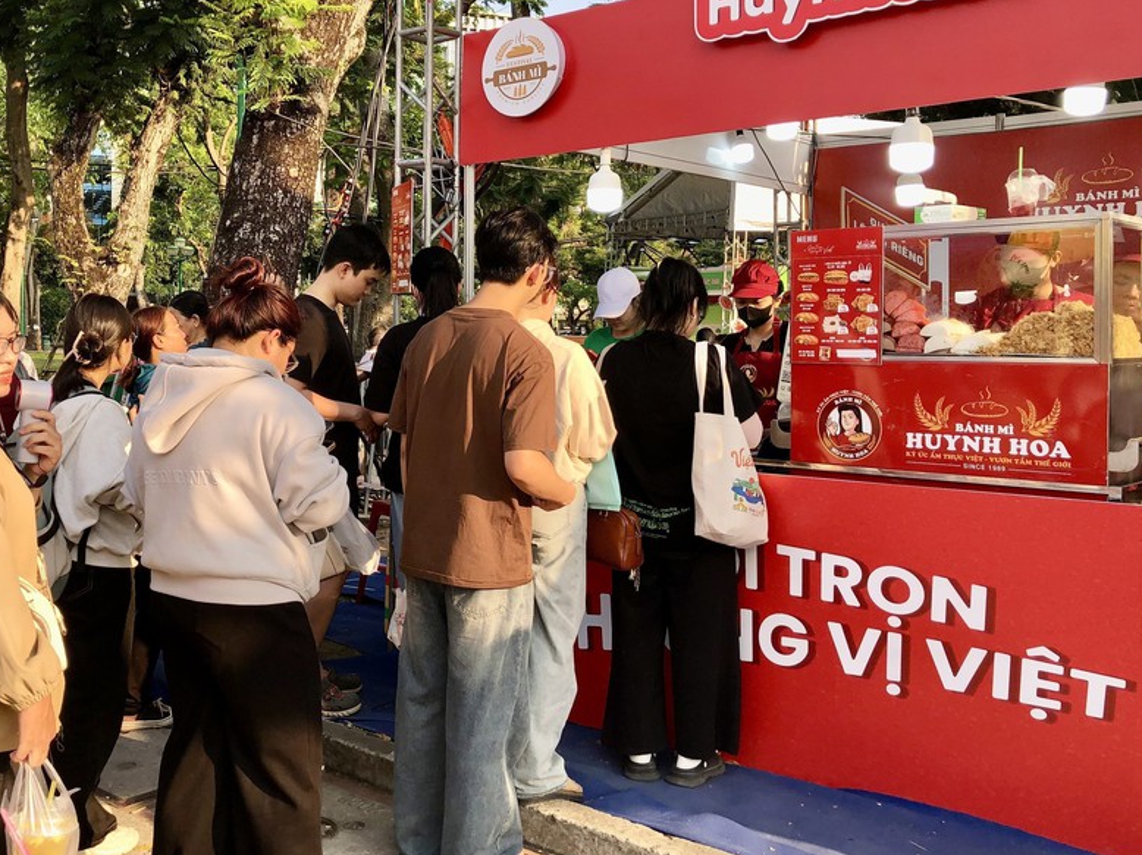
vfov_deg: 39.5
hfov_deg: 50.9
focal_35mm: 36
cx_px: 436
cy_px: 361
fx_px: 1187
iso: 20
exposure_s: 1/545
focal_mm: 3.99
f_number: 1.8
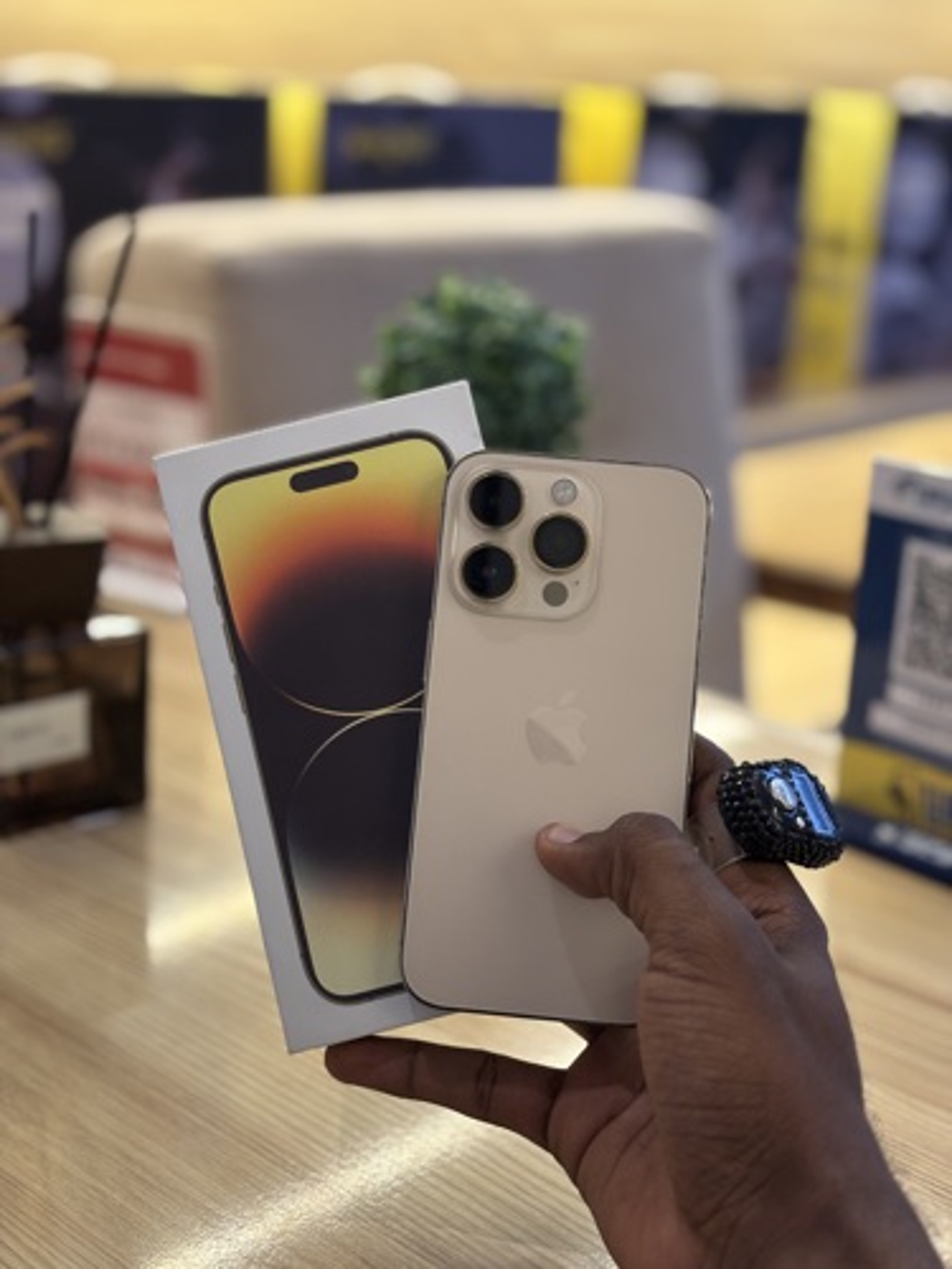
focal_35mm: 52
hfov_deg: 28.0
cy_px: 634
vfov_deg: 36.8
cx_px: 476
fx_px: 1907
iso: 160
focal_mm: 5.96
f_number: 1.6
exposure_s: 1/51
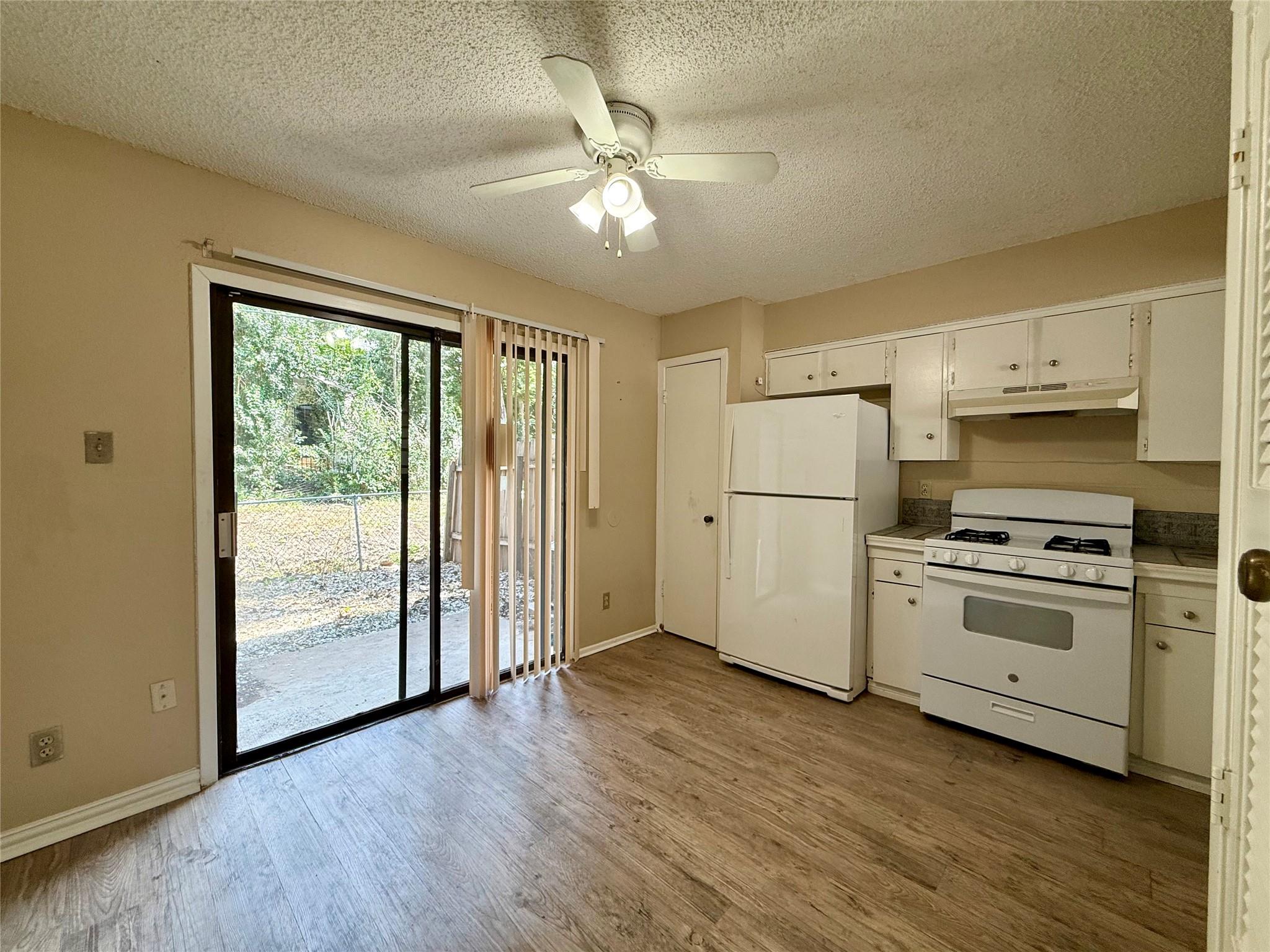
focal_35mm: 14
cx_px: 635
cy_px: 476
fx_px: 514
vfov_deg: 85.7
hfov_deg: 102.1
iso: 125
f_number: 2.2
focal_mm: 2.22
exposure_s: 1/99
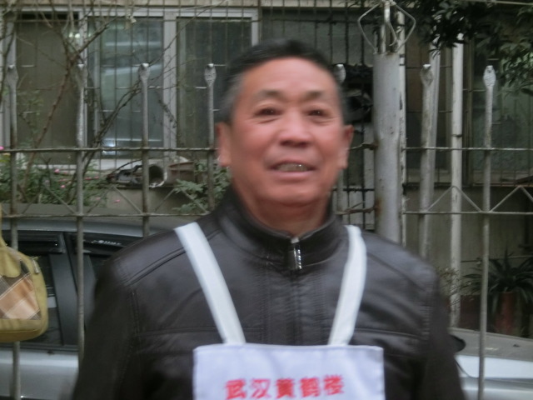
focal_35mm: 123
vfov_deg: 12.0
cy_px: 200
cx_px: 266
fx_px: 1894
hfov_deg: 16.0
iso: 400
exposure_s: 1/30
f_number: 5.5
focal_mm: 21.79
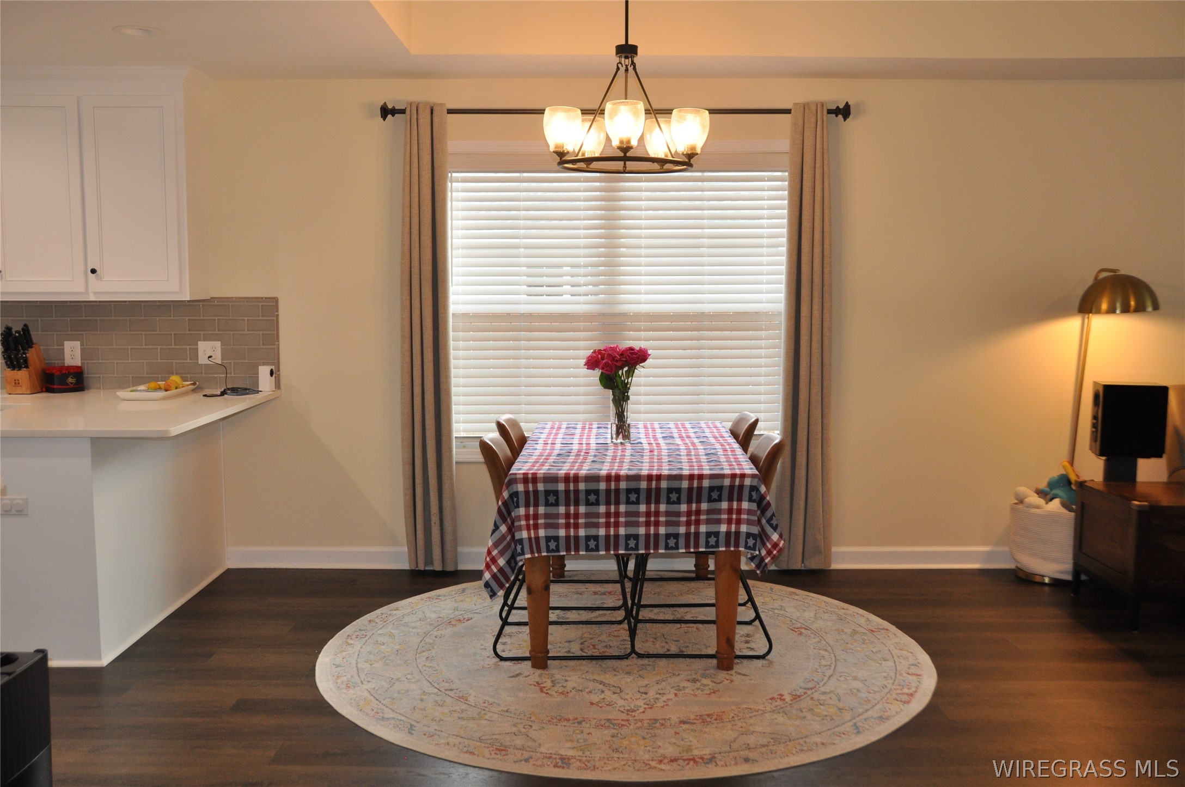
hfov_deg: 57.3
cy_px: 394
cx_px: 592
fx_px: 1085
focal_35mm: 33
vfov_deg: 39.9
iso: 560
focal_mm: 22
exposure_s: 1/125
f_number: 3.8
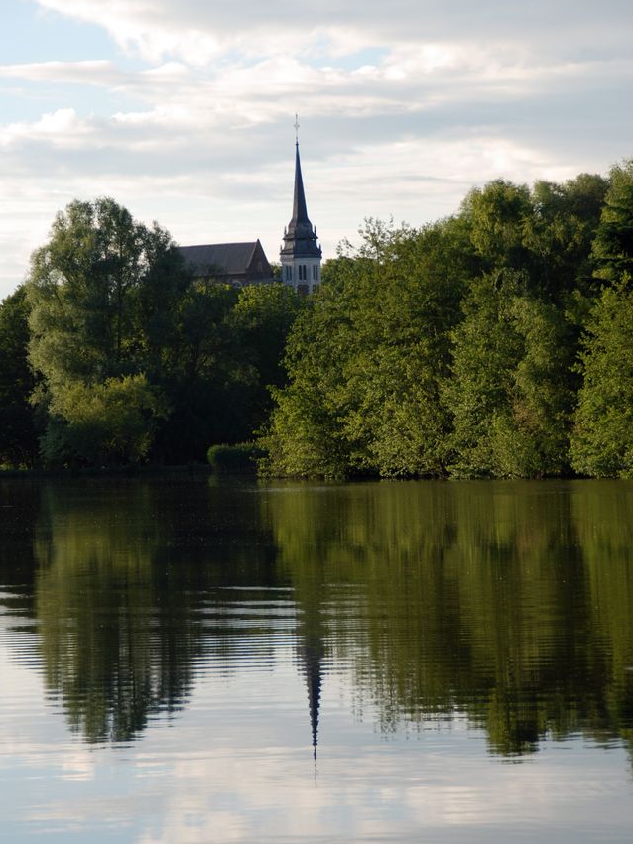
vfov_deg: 13.3
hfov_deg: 10.0
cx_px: 316
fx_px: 3634
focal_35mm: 149
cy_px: 437
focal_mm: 92
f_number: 6.3
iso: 100
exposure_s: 1/200
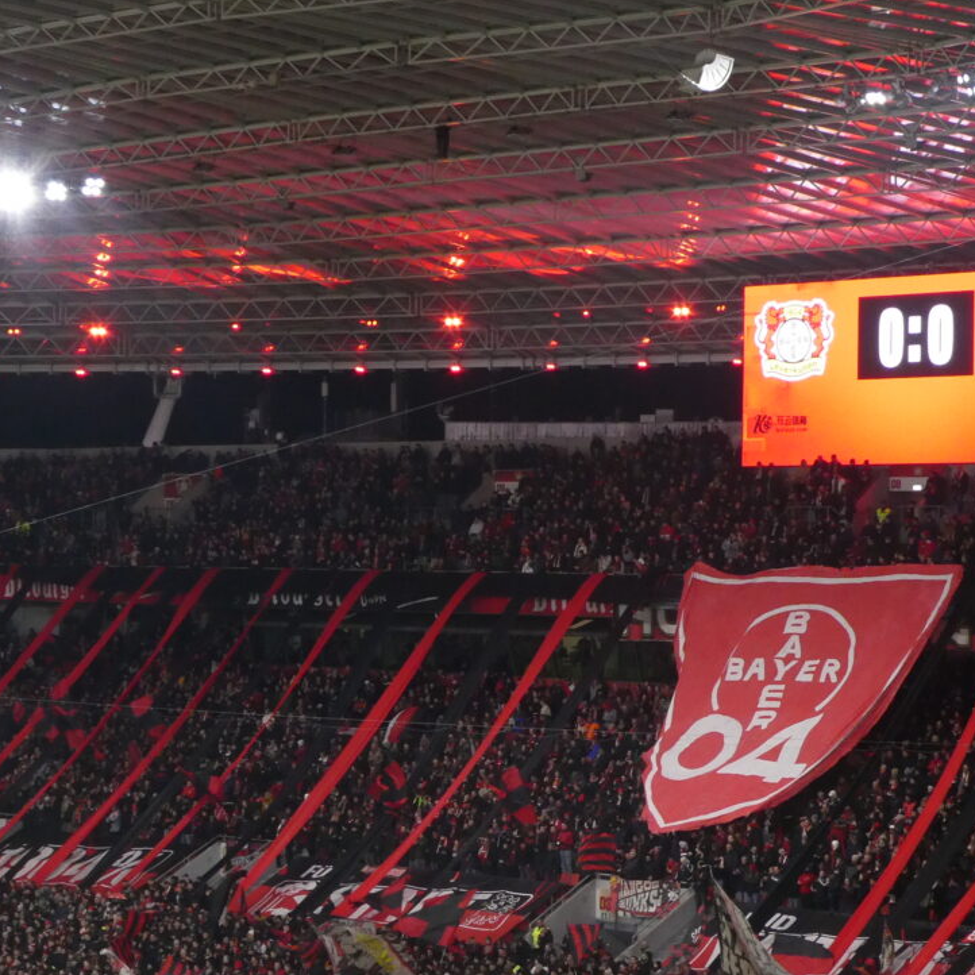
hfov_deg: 17.7
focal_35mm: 98
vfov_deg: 17.7
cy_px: 664
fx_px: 3123
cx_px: 551
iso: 400
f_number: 4.1
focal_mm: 9
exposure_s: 1/80
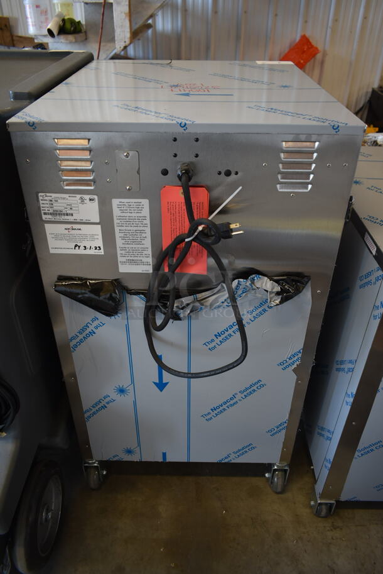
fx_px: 430
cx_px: 192
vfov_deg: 67.3
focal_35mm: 27
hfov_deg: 48.0
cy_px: 287
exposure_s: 1/30
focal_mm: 18
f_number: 3.5
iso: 280
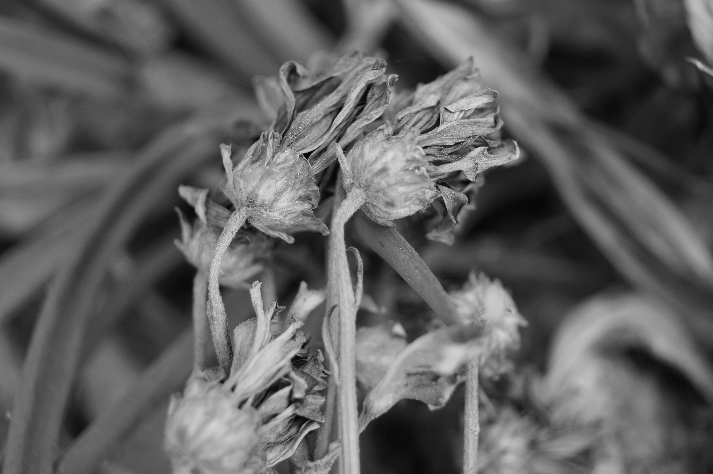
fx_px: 1632
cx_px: 356
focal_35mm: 82
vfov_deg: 16.5
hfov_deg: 24.6
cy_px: 237
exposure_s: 1/100
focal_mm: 55
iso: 320
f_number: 5.6
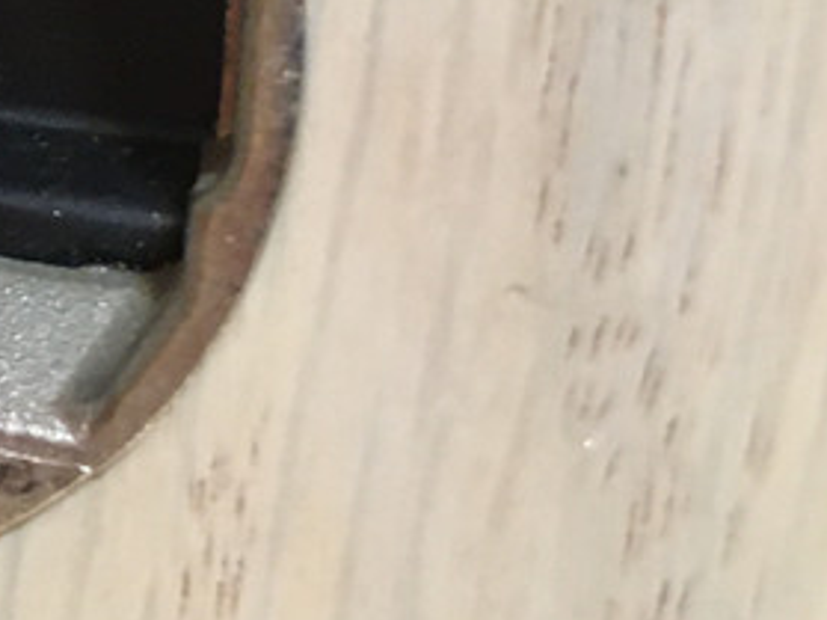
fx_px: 2651
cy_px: -246
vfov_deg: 12.8
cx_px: -550
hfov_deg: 15.7
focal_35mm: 111
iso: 400
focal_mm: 4.15
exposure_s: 1/15
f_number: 2.2
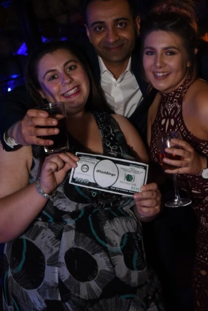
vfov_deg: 35.8
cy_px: 97
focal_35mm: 55
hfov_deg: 24.6
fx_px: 476
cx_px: 123
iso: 2000
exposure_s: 1/60
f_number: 4.5
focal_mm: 35
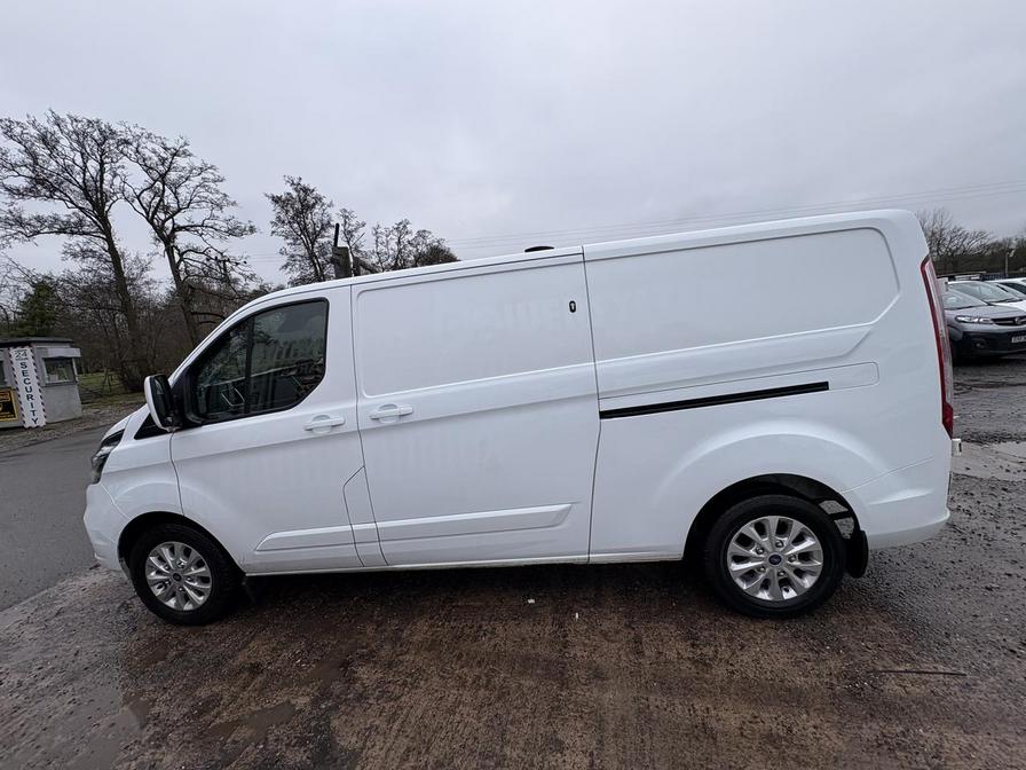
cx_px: 513
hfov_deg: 102.1
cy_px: 385
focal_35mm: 14
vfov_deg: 85.7
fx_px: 415
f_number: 2.2
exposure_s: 1/418
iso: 40
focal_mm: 2.22
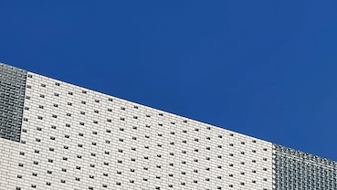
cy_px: 406
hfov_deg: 22.8
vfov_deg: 11.6
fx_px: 823
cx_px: 271
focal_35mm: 92
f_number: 1.6
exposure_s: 1/6494
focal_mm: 5.1
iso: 50
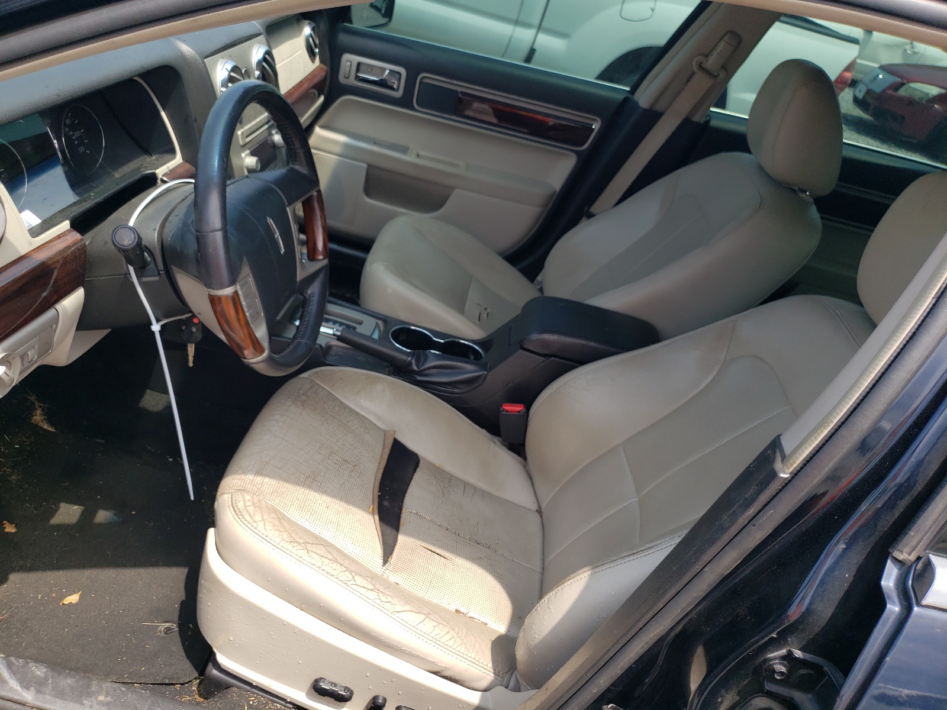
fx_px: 711
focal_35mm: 26
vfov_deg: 53.1
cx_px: 474
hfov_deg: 67.3
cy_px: 355
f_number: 1.5
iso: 50
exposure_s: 1/1429
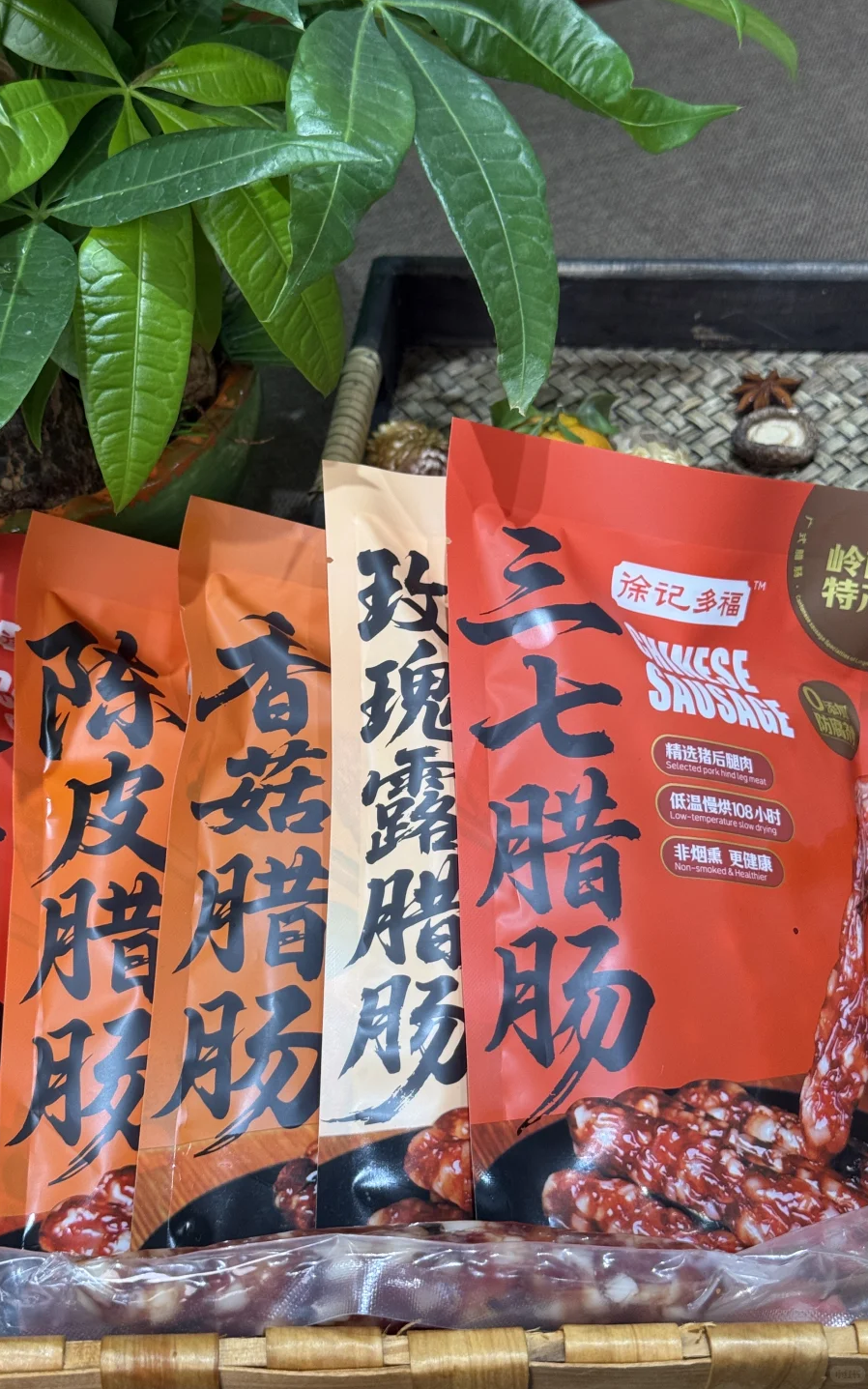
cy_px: 695
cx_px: 352
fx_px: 1931
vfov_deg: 39.6
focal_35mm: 51
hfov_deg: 25.3
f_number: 1.78
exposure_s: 1/50
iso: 80
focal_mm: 6.76
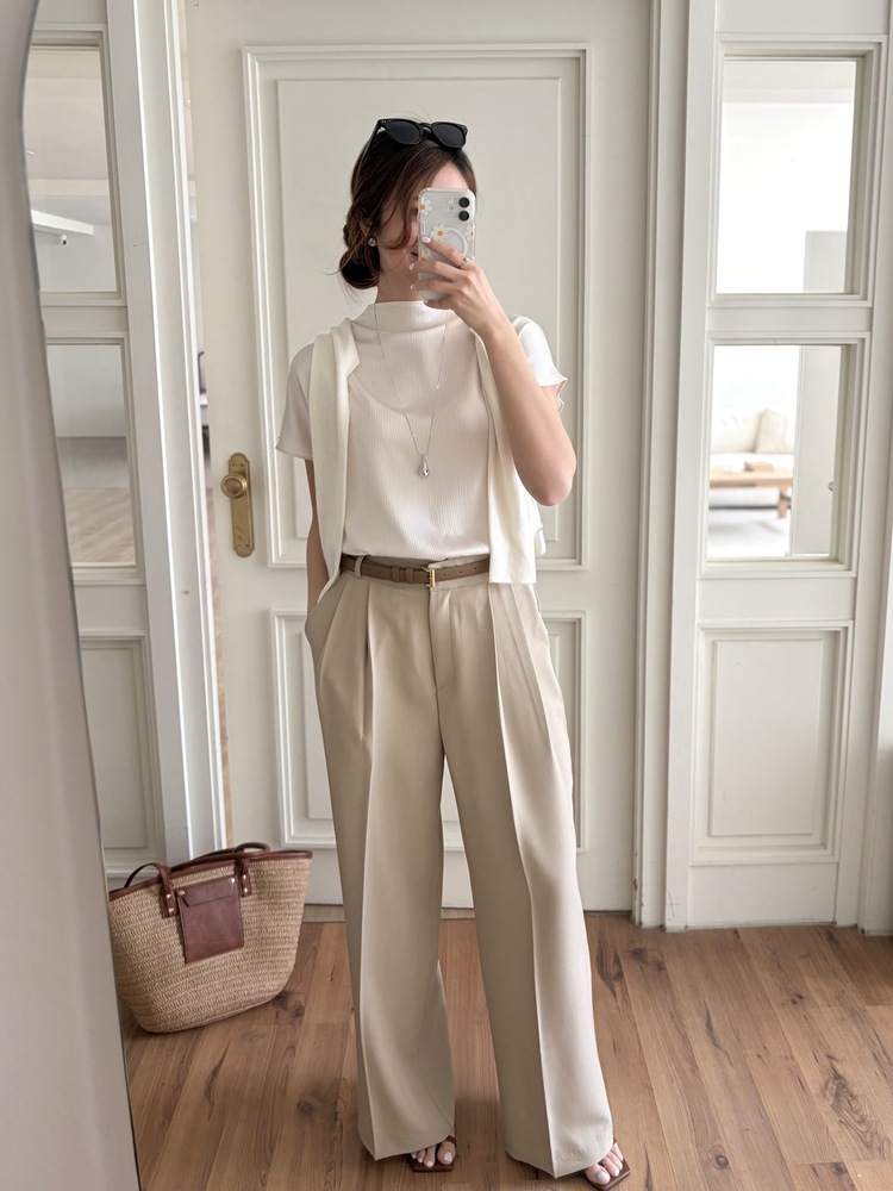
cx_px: 446
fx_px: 894
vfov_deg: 67.3
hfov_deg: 53.1
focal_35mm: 26
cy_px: 596
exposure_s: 1/121
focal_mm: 5.96
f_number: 1.6
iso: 100
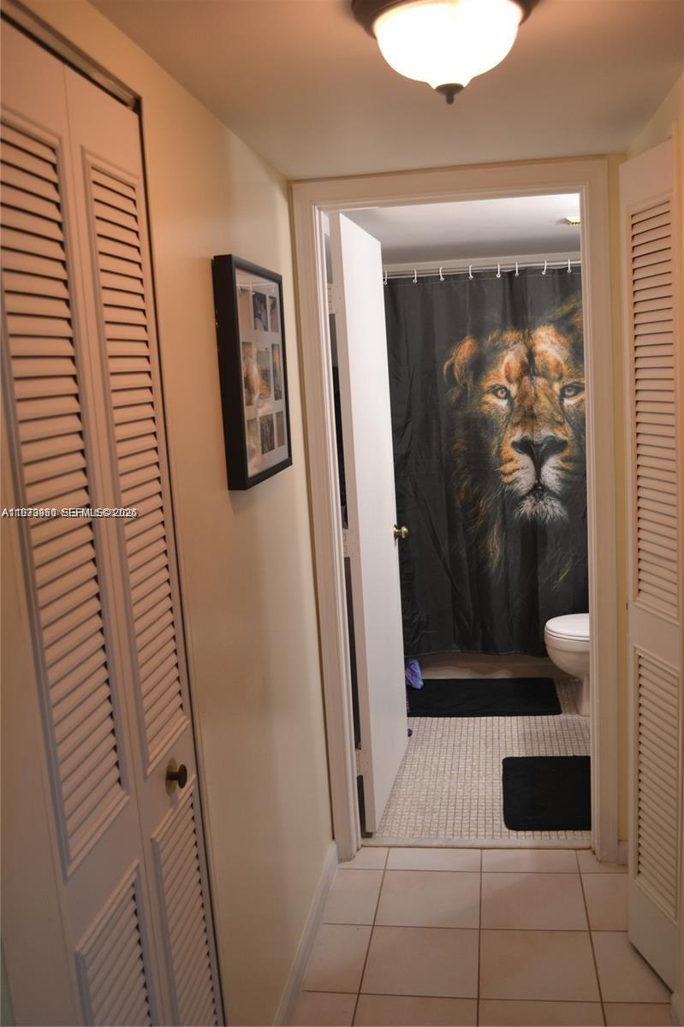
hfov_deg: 39.9
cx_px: 342
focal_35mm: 33
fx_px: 941
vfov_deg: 57.2
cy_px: 514
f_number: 3.8
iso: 400
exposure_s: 1/40
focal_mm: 22
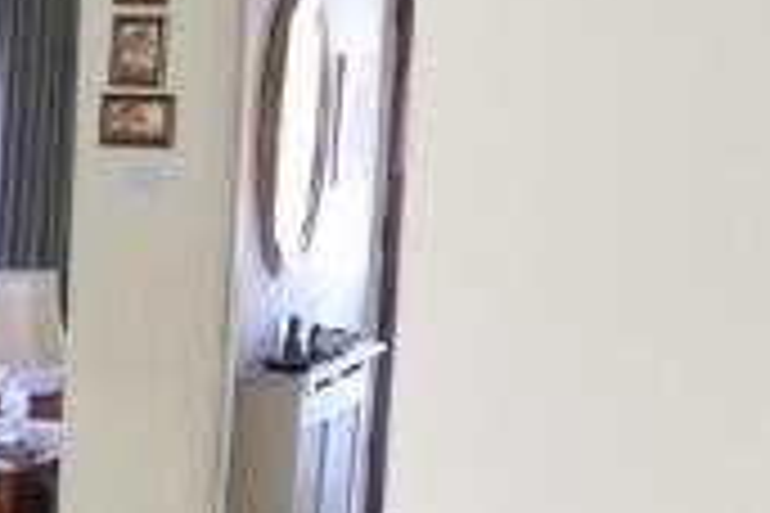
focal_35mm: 90
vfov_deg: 15.2
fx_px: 1925
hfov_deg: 17.8
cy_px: 277
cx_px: -644
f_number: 3.5
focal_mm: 10
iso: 100
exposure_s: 1/8
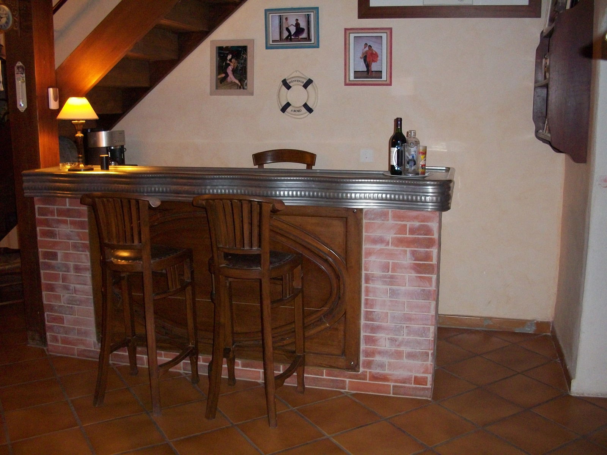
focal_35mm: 35
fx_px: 614
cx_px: 304
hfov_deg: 52.6
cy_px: 228
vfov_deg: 40.7
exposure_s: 1/30
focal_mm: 6.3
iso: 320
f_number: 3.1
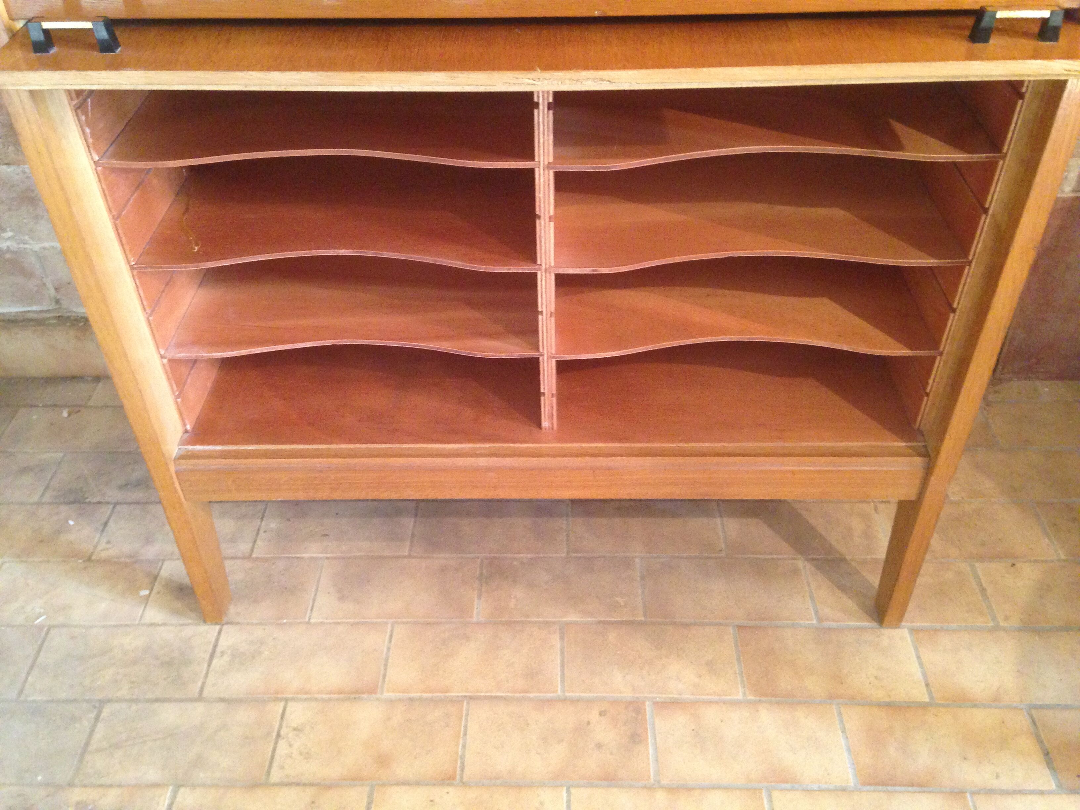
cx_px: 540
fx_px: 1030
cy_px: 405
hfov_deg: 55.4
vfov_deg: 42.9
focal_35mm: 33
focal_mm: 4.12
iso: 320
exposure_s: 1/15
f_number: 2.4
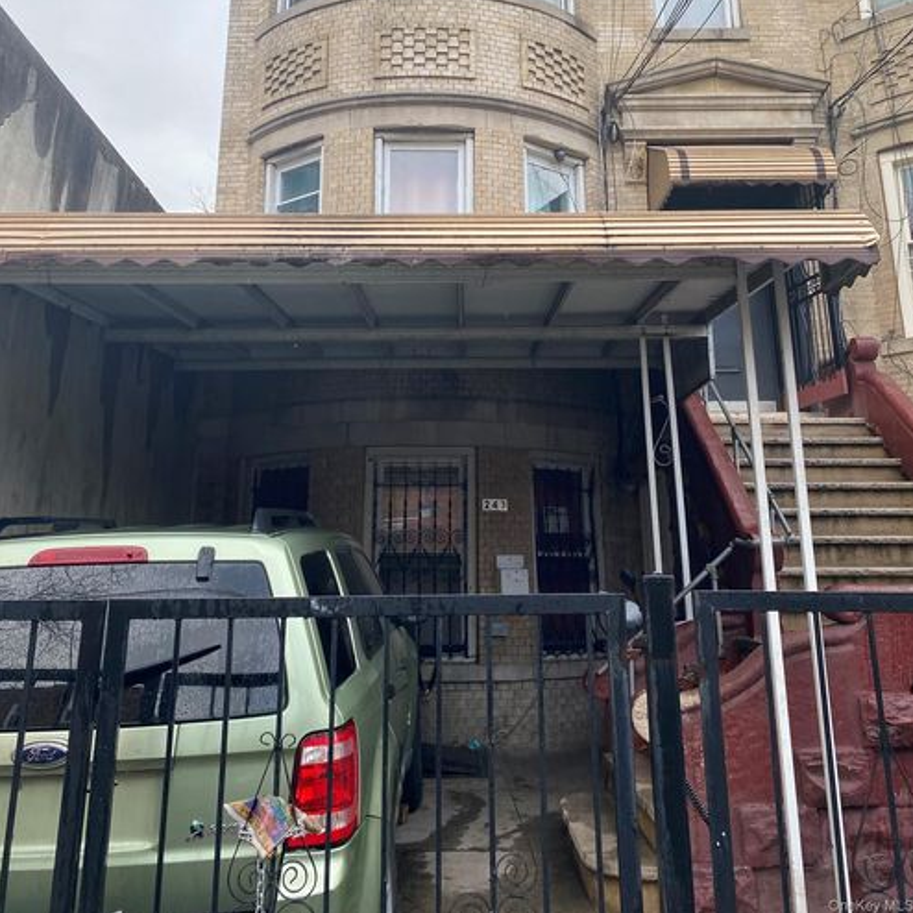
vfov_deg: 51.5
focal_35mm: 31
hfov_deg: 52.5
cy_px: 300
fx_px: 925
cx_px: 458
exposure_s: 1/370
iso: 32
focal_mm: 4.25
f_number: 1.8
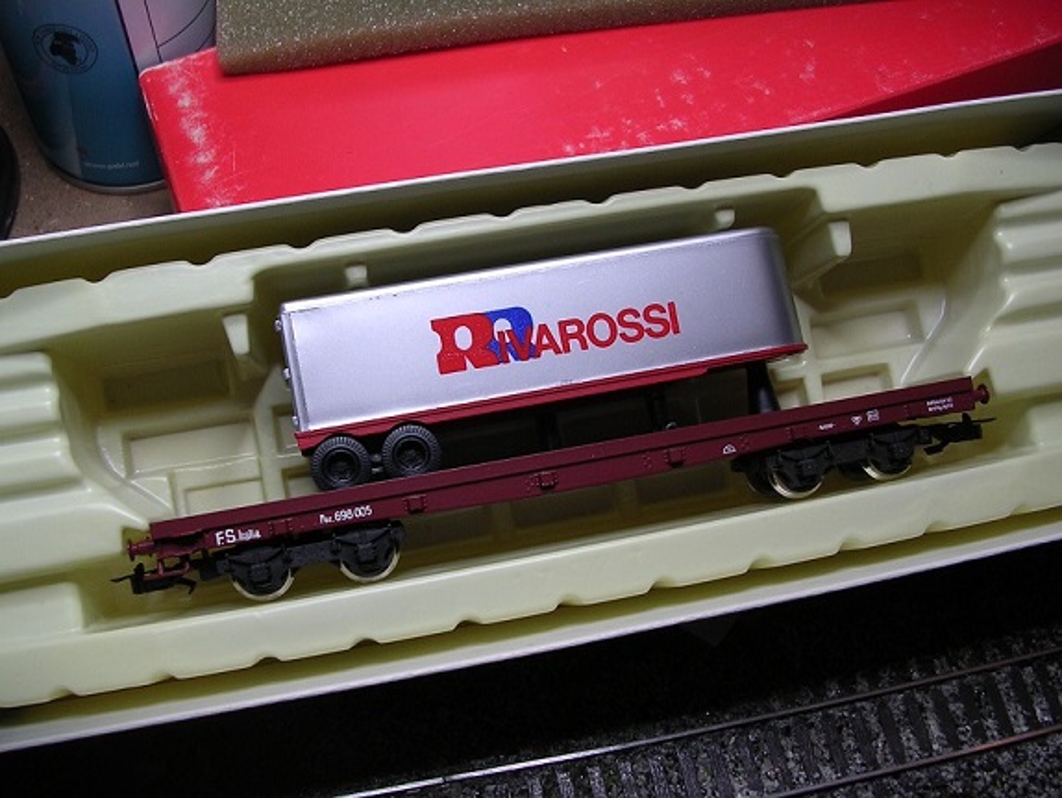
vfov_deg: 37.7
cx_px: 531
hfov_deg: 49.0
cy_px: 399
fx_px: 1166
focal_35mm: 38
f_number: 2.8
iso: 100
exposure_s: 1/40.9
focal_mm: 5.8
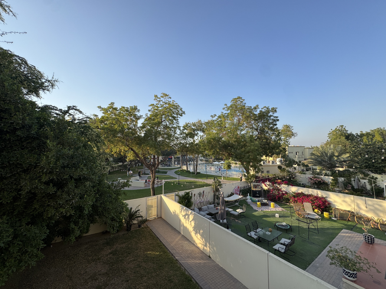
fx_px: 156
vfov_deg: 85.7
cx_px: 193
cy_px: 144
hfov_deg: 102.1
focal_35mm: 14
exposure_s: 1/771
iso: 40
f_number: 2.2
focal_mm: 2.22
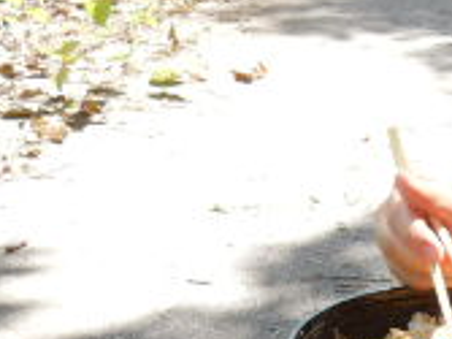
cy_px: 377
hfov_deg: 19.7
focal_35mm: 92
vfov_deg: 15.6
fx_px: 1200
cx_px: 582
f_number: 2.8
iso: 125
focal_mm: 4.3
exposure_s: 1/250
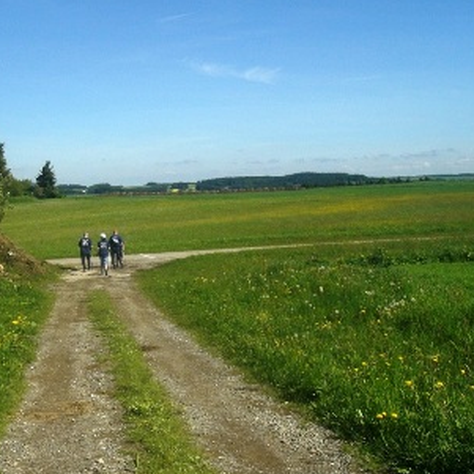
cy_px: 236
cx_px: 135
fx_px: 775
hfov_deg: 33.5
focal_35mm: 50
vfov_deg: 34.0
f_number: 4.4
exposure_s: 1/800
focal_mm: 6.3
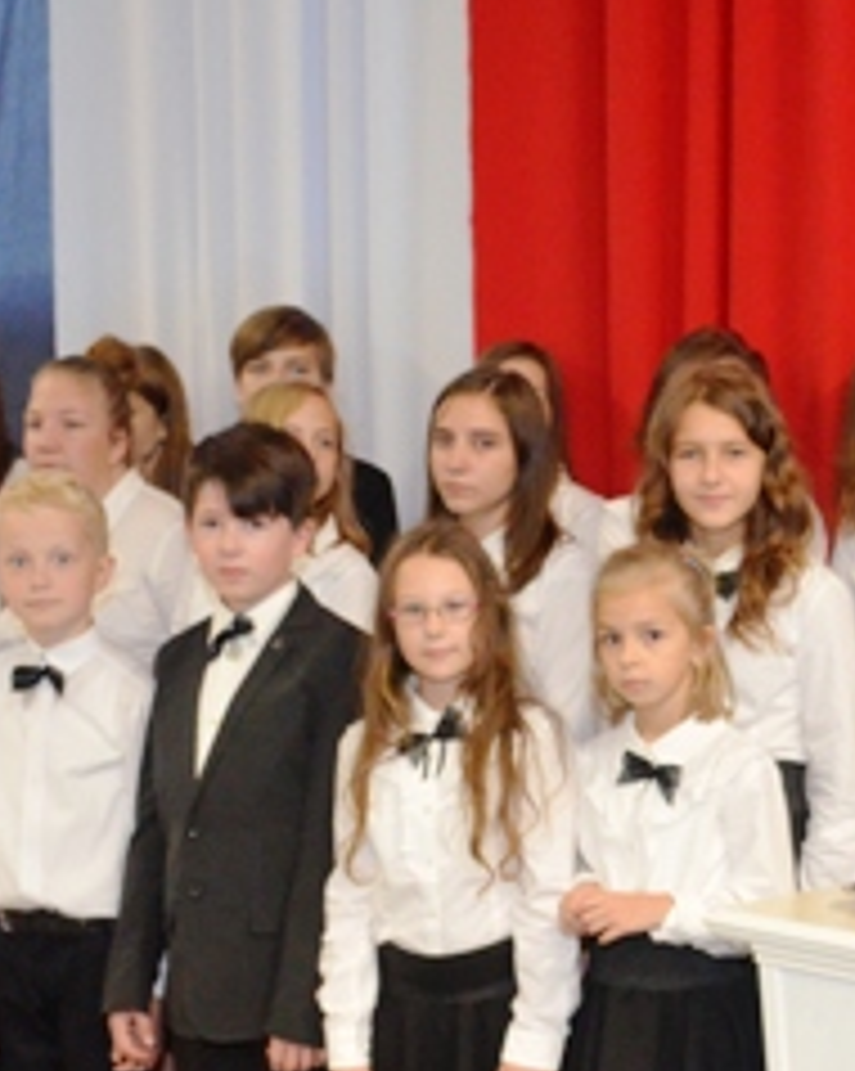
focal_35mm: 68
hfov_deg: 22.1
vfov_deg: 27.4
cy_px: 837
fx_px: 2154
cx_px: 688
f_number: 4
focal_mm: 18
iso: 2800
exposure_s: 1/60
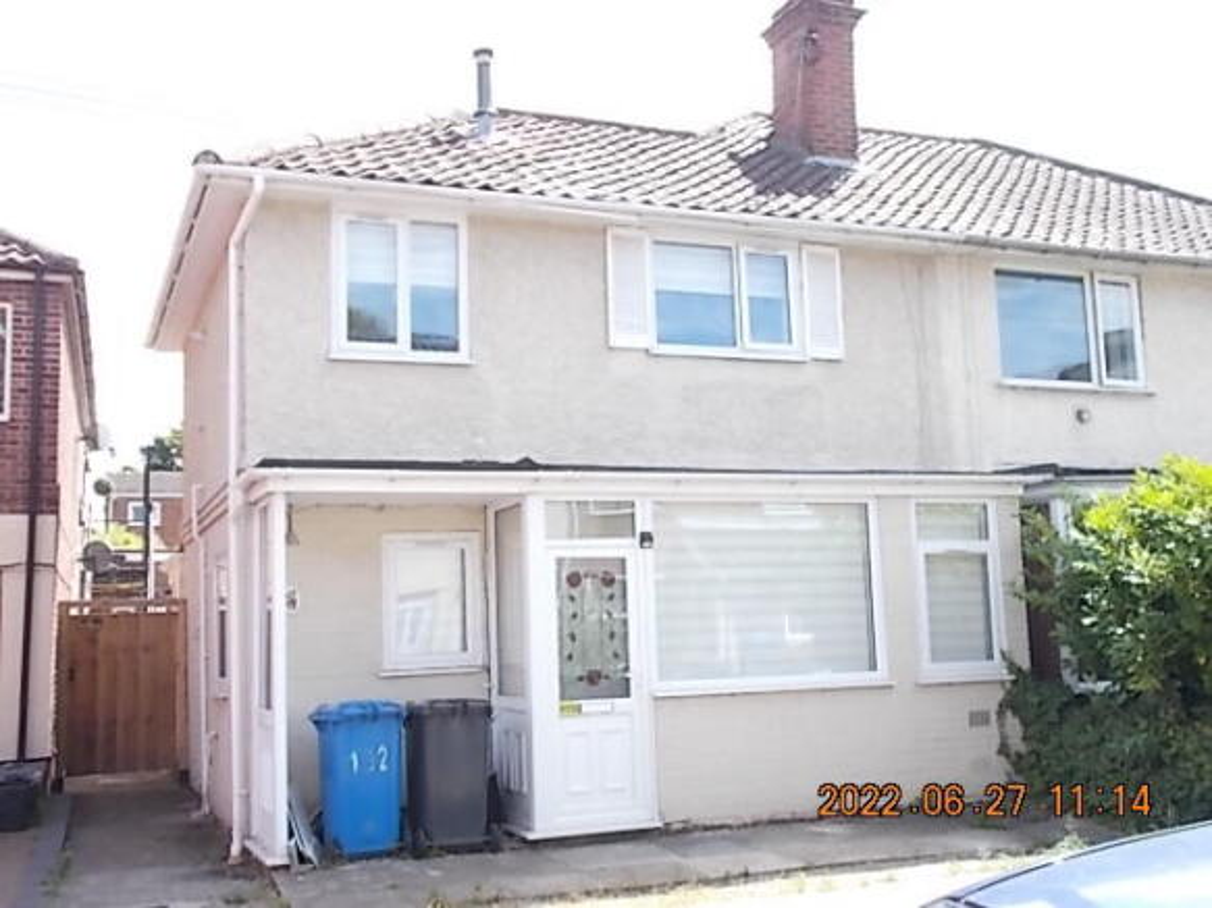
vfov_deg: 36.8
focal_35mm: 39
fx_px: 1365
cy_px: 454
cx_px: 606
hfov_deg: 47.9
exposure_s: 1/160
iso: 80
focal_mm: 6.9
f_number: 3.9
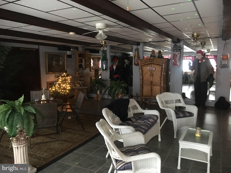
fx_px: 194
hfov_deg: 61.7
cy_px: 86
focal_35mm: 29
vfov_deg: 48.2
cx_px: 116
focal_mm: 4.15
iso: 320
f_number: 2.2
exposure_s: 1/15
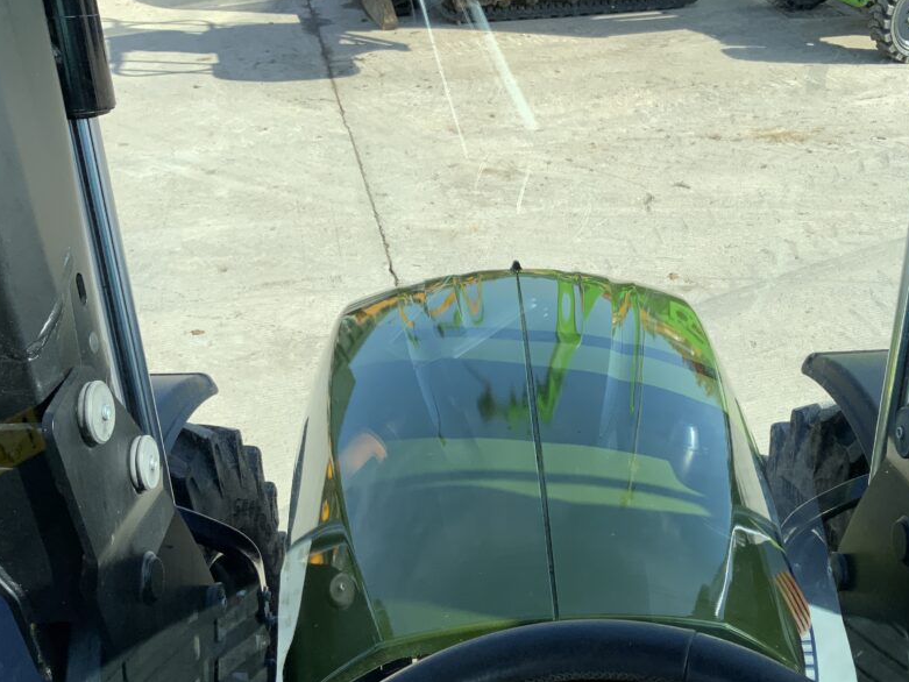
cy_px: 424
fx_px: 998
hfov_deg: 48.3
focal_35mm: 38
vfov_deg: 37.5
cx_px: 590
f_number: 1.8
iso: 16
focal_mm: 3
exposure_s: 1/606
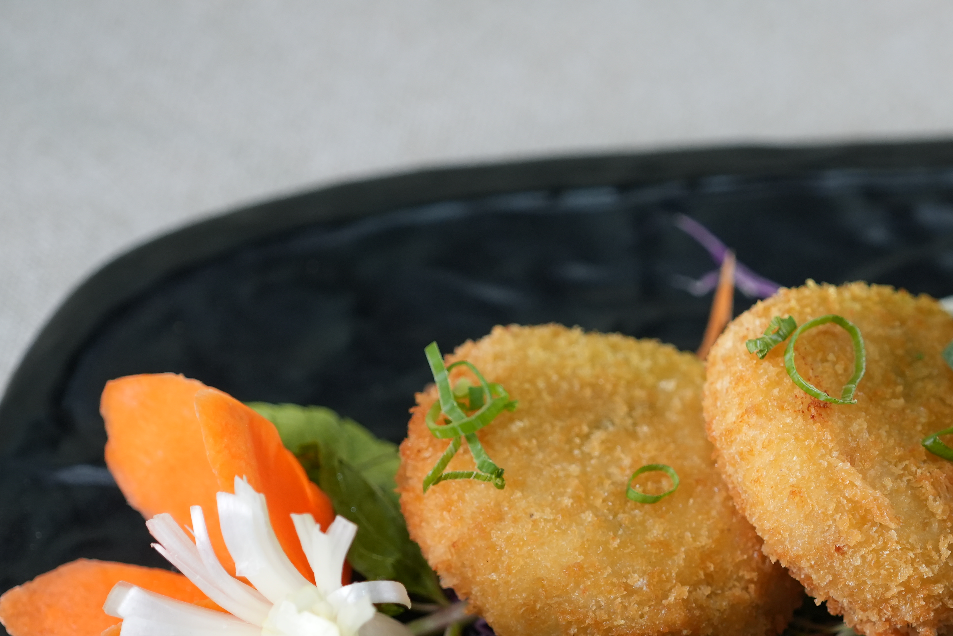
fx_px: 8126
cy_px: 518
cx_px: 939
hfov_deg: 6.7
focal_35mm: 307
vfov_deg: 4.5
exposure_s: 1/160
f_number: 4
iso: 1000
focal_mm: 146
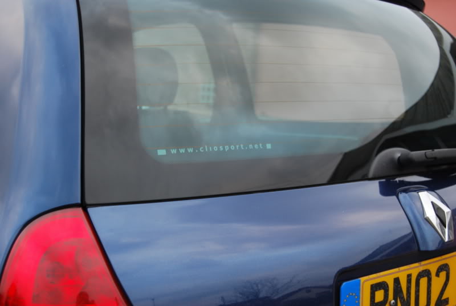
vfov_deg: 26.6
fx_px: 647
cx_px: 228
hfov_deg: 38.8
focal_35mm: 51
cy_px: 153
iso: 400
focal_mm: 34
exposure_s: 1/20
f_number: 4.5
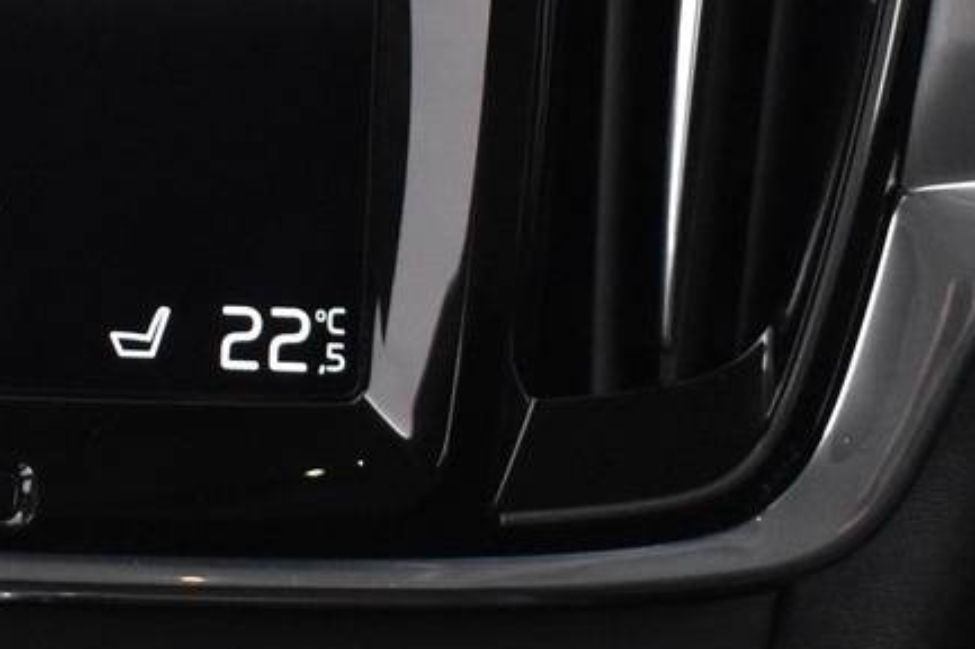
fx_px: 5169
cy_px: -155
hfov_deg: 10.7
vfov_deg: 7.1
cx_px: -20
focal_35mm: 191
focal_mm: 34
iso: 3200
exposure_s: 1/40
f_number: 4.5
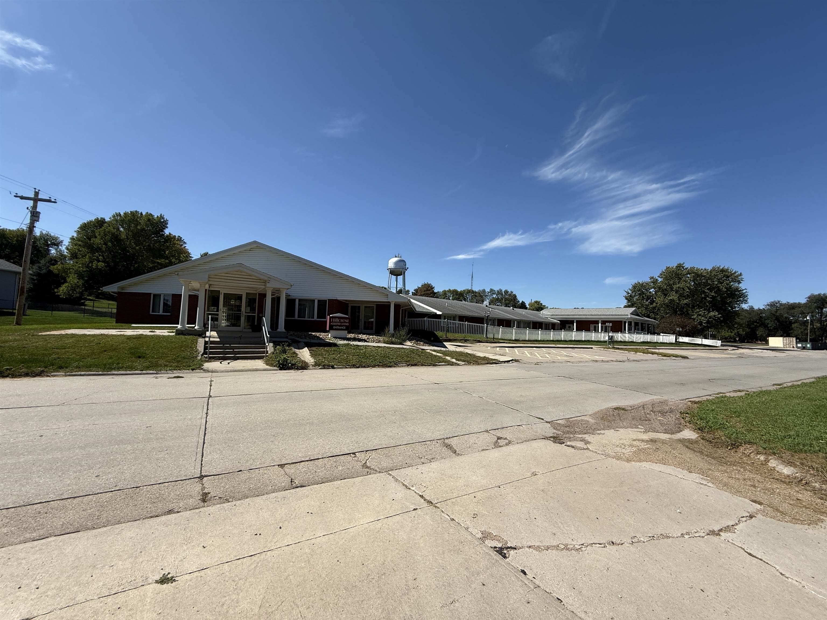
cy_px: 310
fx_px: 334
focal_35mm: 14
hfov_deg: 102.1
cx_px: 414
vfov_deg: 85.7
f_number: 2.2
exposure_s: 1/2506
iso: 50
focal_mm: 2.22
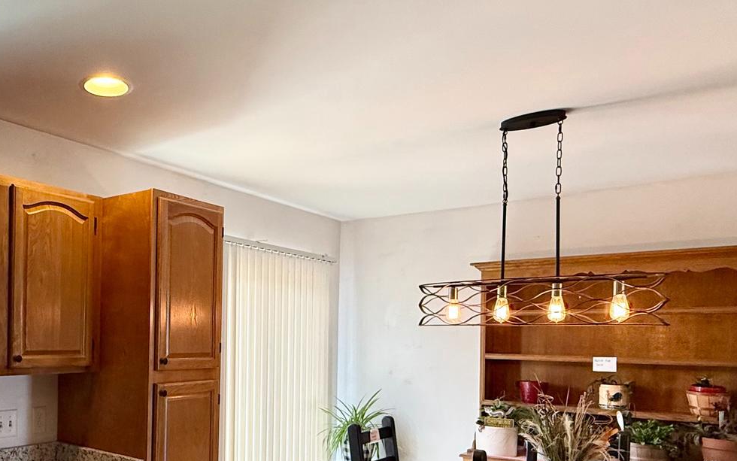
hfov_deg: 58.1
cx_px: 184
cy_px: 337
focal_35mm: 31
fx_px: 623
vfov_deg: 39.7
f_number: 2.2
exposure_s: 1/120
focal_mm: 2.22
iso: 160
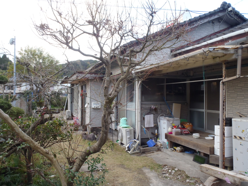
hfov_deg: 63.4
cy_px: 93
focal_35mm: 28
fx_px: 201
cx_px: 124
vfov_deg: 49.7
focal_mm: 5
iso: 100
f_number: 3.9
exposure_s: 1/40
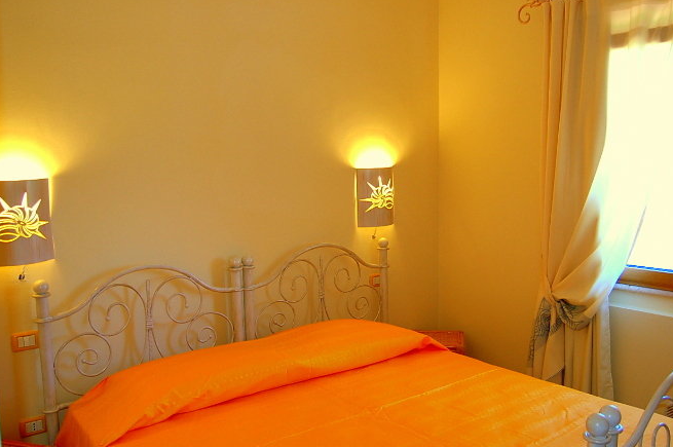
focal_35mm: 33
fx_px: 616
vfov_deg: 39.9
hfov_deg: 57.1
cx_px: 374
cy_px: 219
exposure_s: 1/100
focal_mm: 18
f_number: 3.5
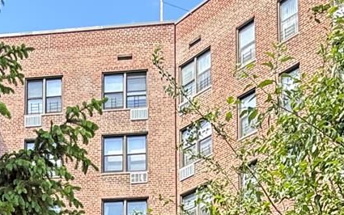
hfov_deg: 30.2
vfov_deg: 15.3
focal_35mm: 67
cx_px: 94
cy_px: 440
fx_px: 628
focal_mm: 2.22
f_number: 2.2
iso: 50
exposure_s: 1/210
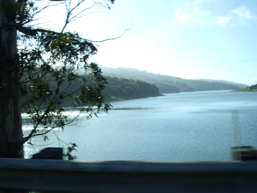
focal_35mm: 38
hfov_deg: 49.0
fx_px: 282
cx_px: 128
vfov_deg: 37.7
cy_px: 96
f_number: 4.3
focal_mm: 6.2
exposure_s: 1/250
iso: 50
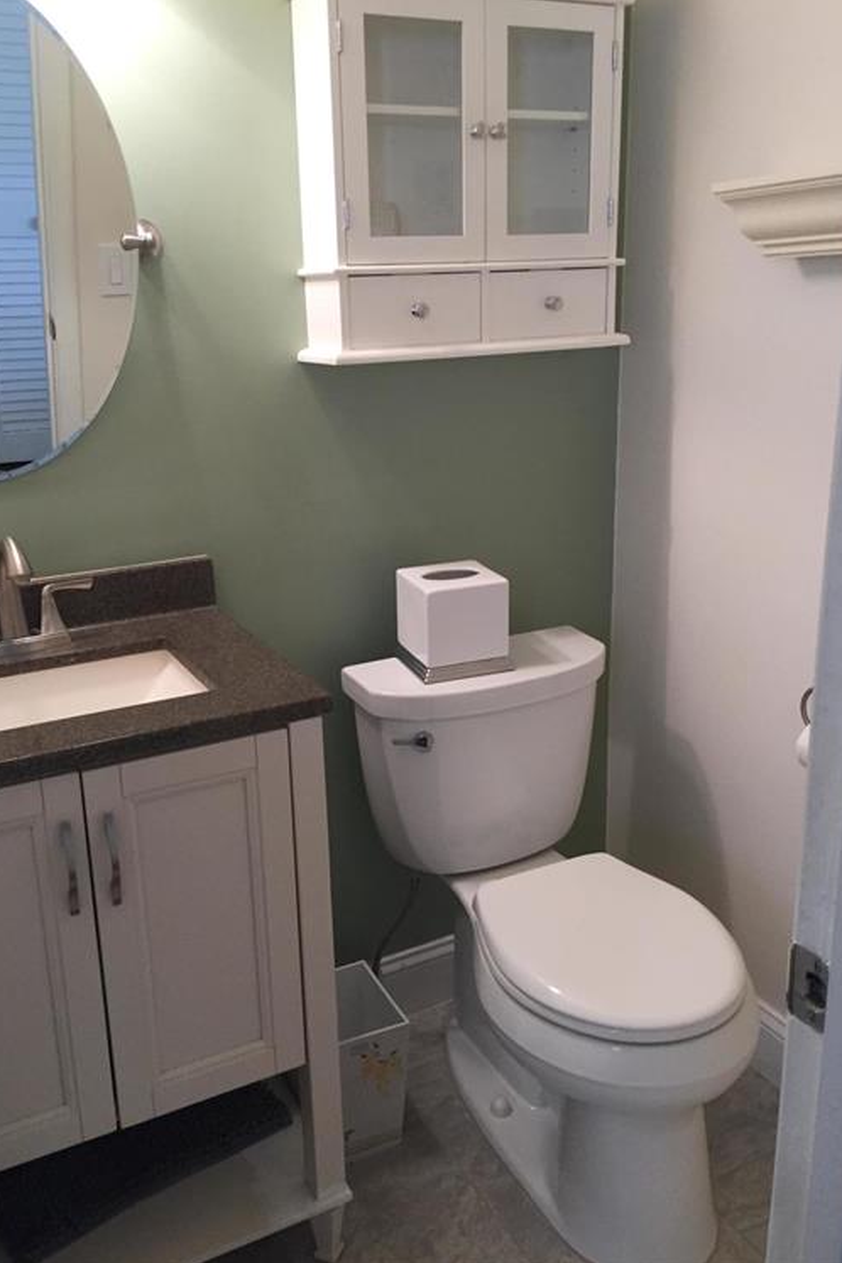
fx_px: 1087
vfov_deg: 60.3
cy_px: 621
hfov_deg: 42.3
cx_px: 396
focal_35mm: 31
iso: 50
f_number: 2.2
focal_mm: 4.15
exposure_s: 1/30
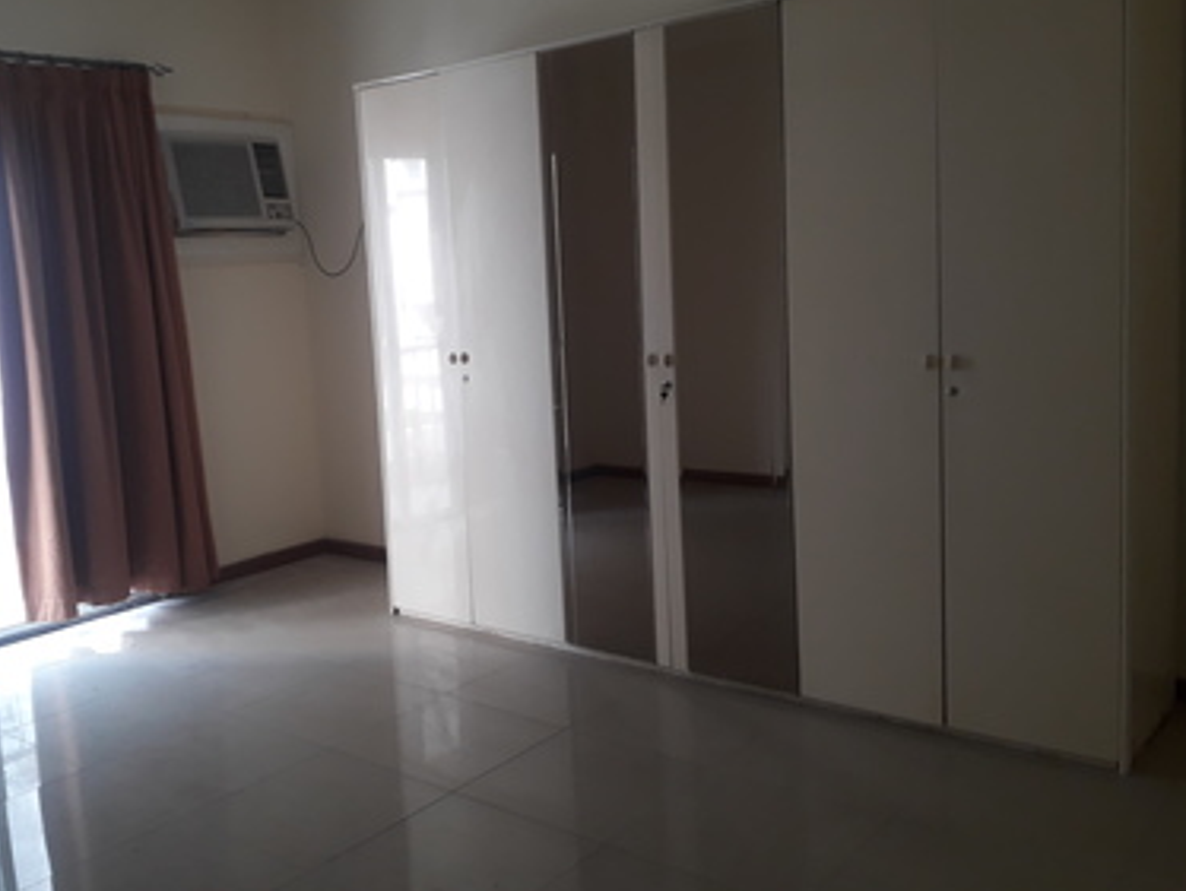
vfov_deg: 43.0
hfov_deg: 55.0
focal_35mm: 33
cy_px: 417
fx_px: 1131
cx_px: 487
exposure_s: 1/33
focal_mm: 3.6
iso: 80
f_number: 1.9
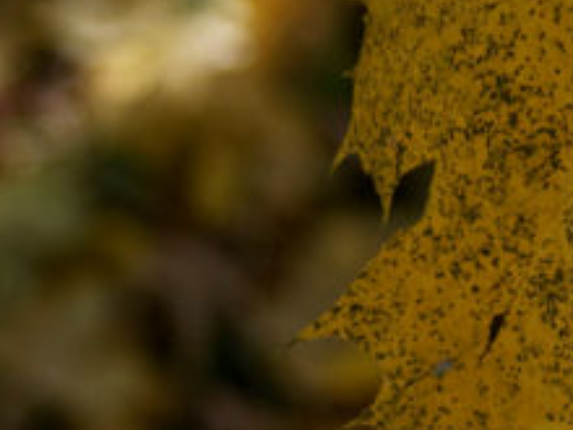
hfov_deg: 4.2
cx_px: 708
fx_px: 7780
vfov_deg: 3.2
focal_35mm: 470
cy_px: -17
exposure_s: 1/125
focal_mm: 70
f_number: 5.6
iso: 200
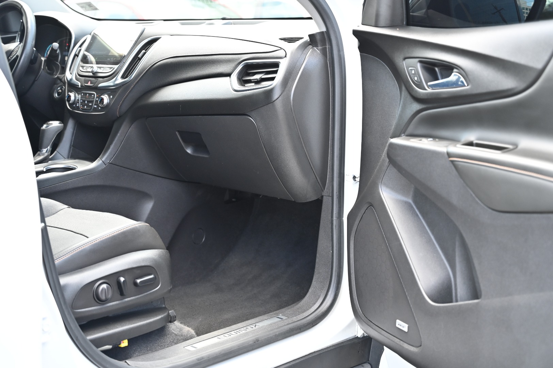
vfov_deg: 25.0
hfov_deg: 36.9
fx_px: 829
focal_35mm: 54
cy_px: 184
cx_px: 276
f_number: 4
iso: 400
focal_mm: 54
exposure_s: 1/160
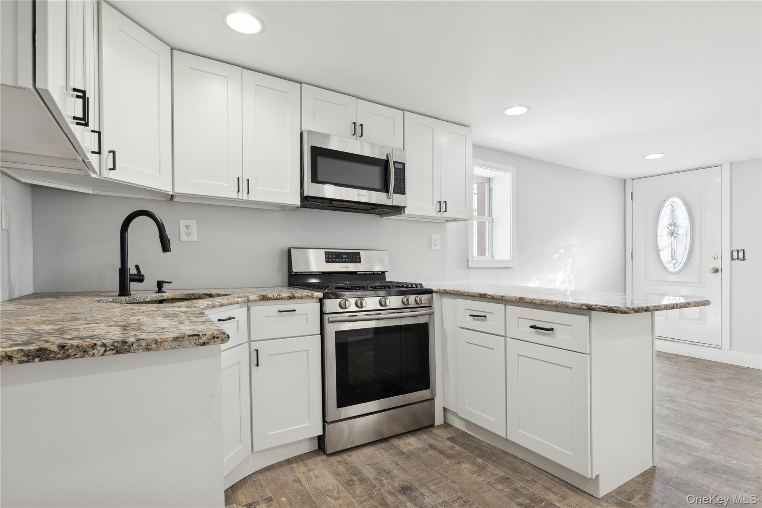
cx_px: 381
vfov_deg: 70.4
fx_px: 360
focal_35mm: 17
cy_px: 254
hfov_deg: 93.3
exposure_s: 1/2.5
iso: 100
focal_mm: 17
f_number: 11
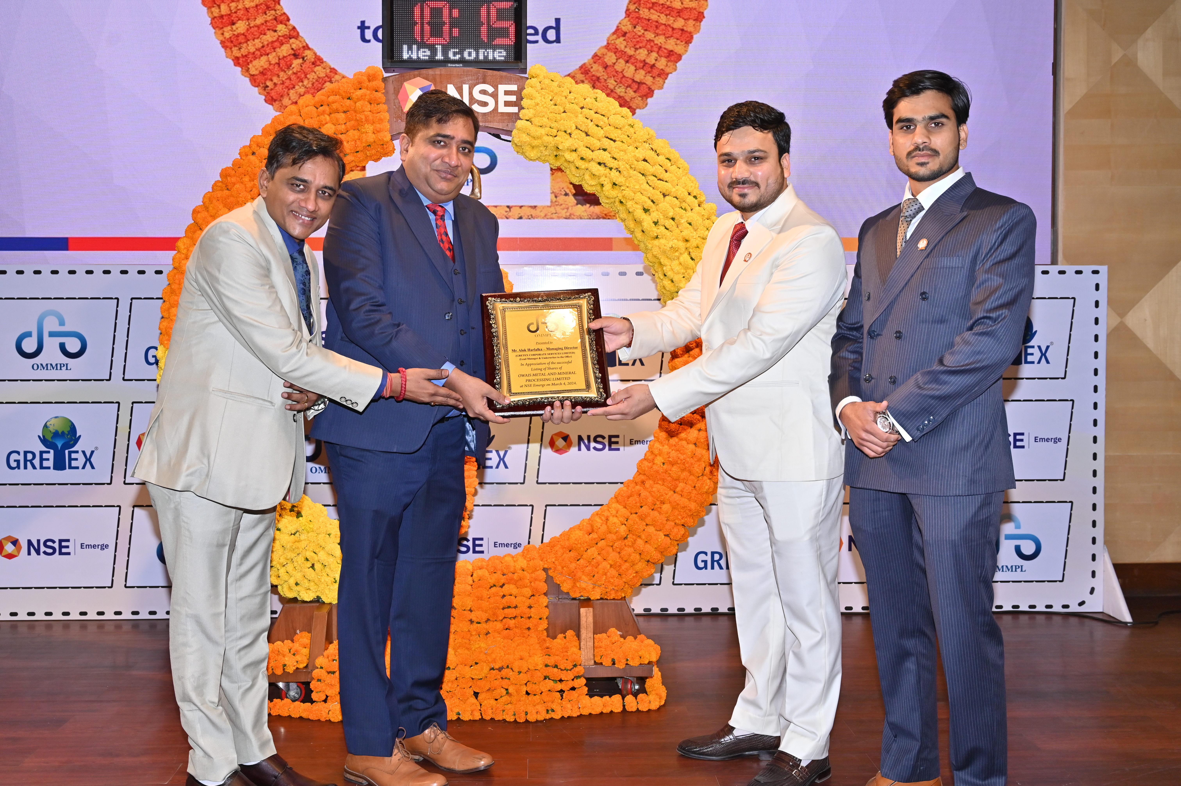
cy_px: 393
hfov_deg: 49.6
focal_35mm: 39
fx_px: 1279
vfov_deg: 34.2
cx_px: 590
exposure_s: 1/160
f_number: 5.6
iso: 400
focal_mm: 39
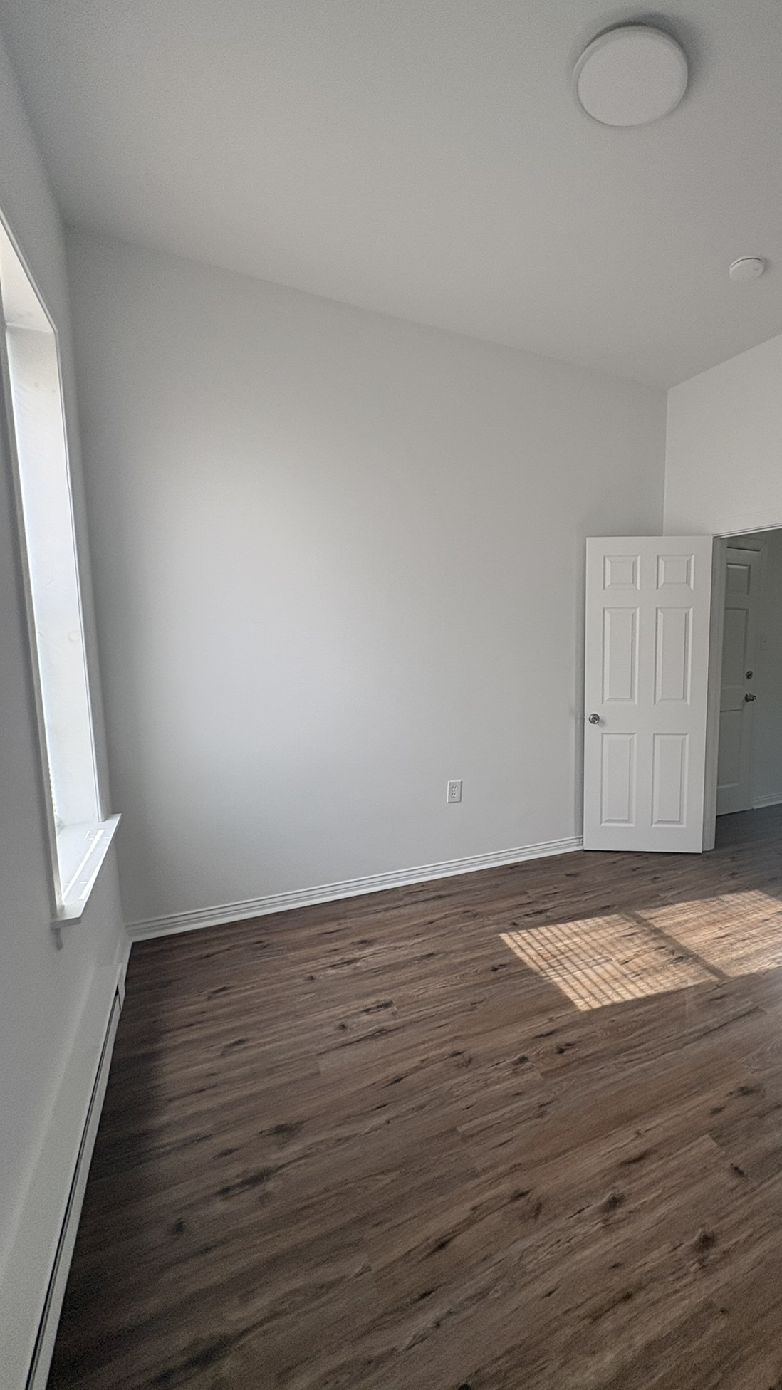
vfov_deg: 99.4
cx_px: 532
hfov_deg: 65.0
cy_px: 700
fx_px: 590
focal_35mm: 16
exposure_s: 1/115
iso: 80
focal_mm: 2.22
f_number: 2.2
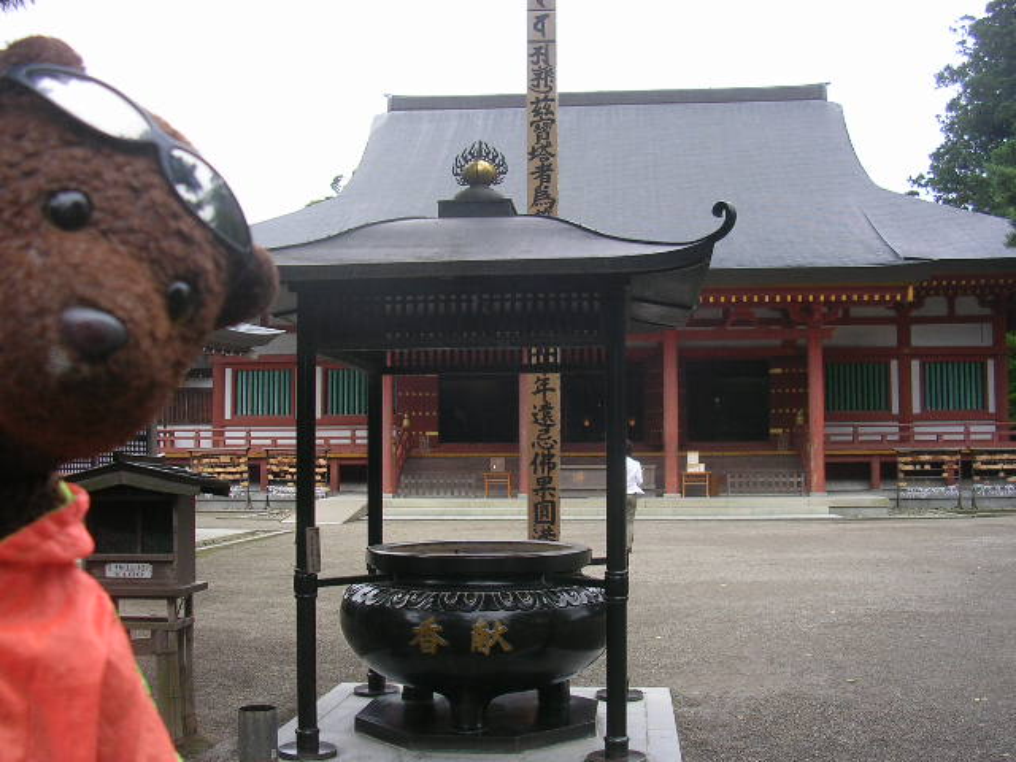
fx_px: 1115
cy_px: 381
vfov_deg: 37.7
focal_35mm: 38
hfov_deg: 49.0
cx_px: 508
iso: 50
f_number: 2.8
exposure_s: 1/340
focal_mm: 5.8
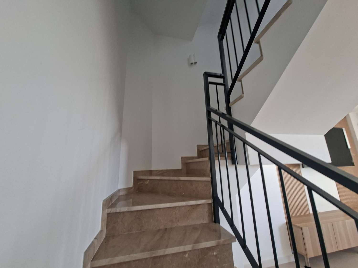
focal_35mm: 13
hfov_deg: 106.2
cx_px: 179
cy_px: 134
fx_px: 134
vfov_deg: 89.9
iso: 50
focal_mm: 1.74
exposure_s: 1/40
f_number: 2.2
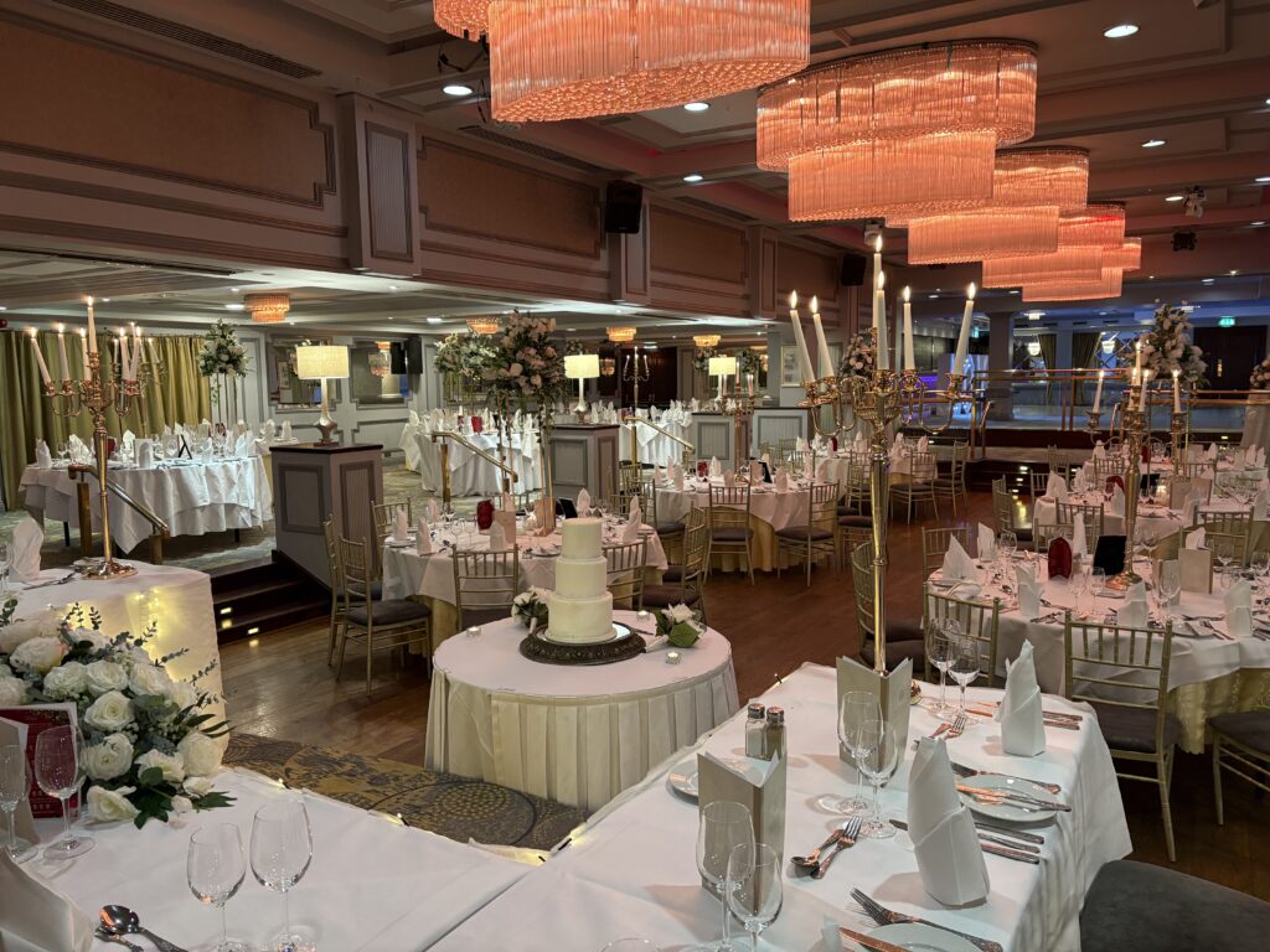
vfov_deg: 53.1
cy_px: 476
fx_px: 954
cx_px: 635
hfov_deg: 67.3
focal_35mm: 26
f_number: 1.6
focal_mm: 5.96
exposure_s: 1/60
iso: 320
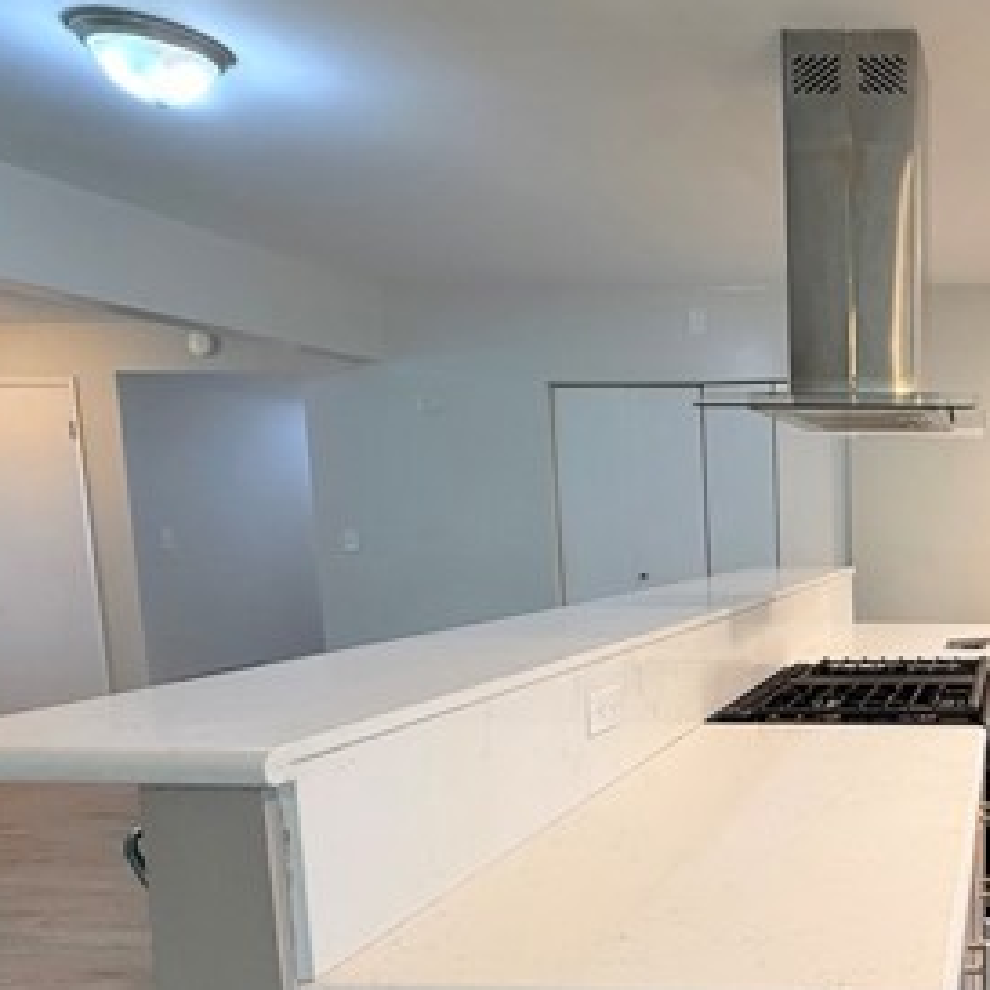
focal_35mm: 29
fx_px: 938
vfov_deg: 54.9
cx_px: 997
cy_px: 631
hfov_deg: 46.3
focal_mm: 2.22
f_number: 2.2
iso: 200
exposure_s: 1/120
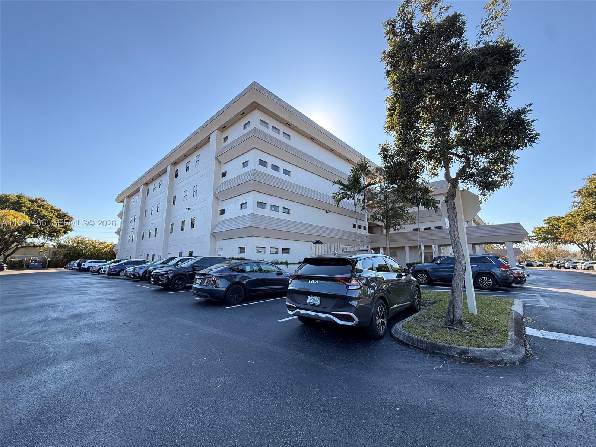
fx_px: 241
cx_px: 298
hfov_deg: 102.1
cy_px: 224
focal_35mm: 14
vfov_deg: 85.7
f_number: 2.2
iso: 50
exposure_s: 1/386
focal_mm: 2.22
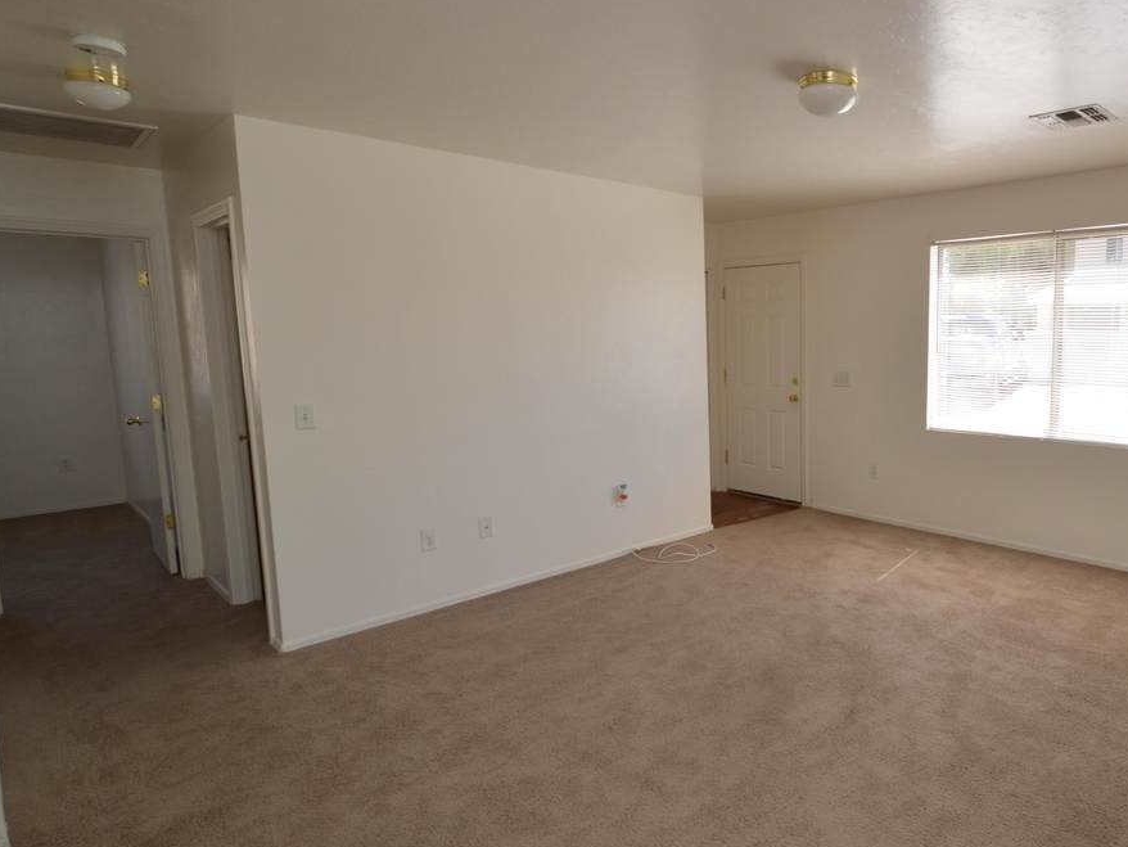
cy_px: 416
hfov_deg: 74.5
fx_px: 684
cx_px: 817
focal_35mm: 21
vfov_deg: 63.5
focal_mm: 10
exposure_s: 1/125
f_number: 5.6
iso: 280
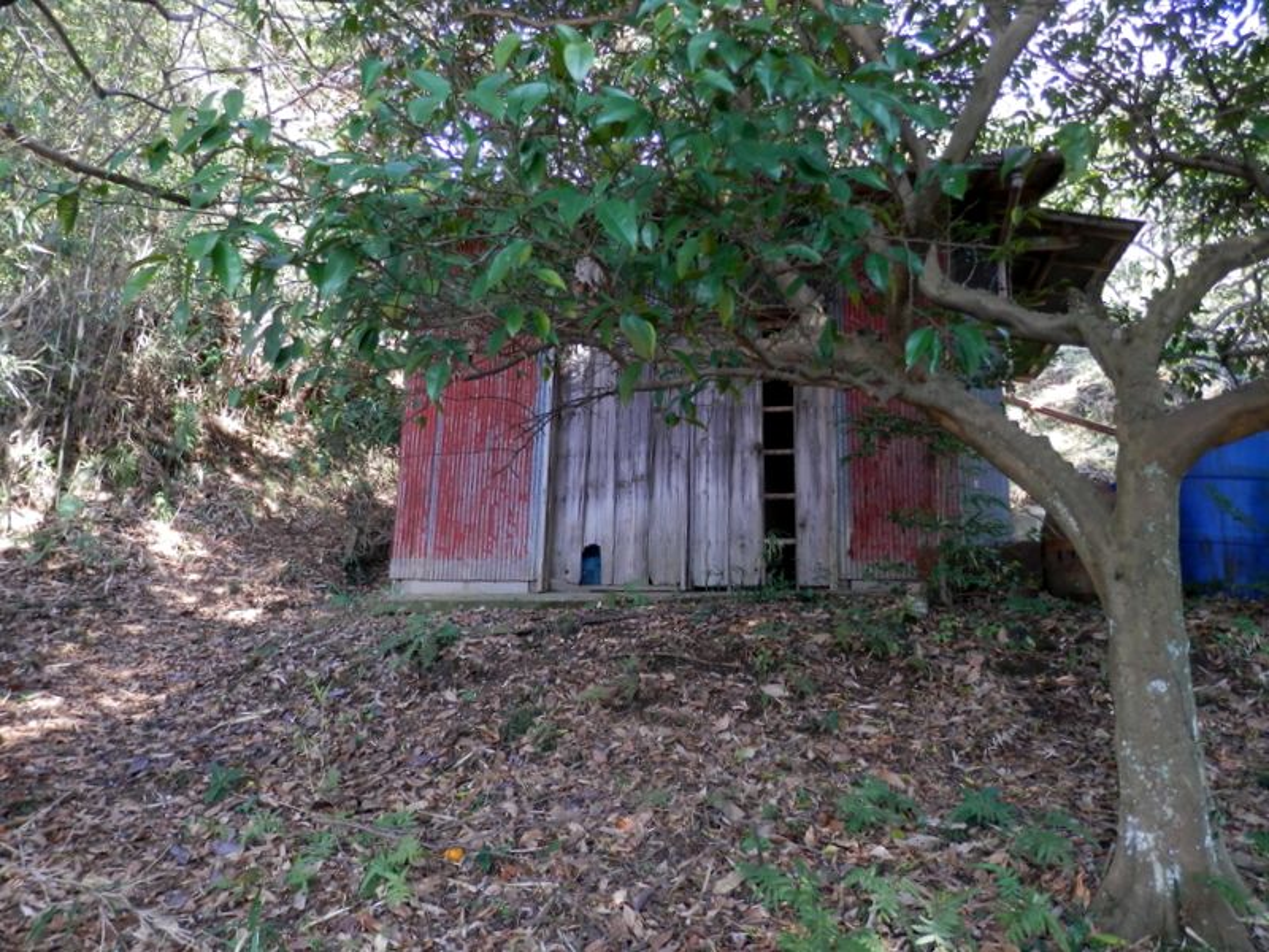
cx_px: 634
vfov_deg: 54.9
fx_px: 916
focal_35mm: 25
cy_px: 476
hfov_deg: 69.4
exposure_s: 1/30
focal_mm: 4.5
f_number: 3
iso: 80
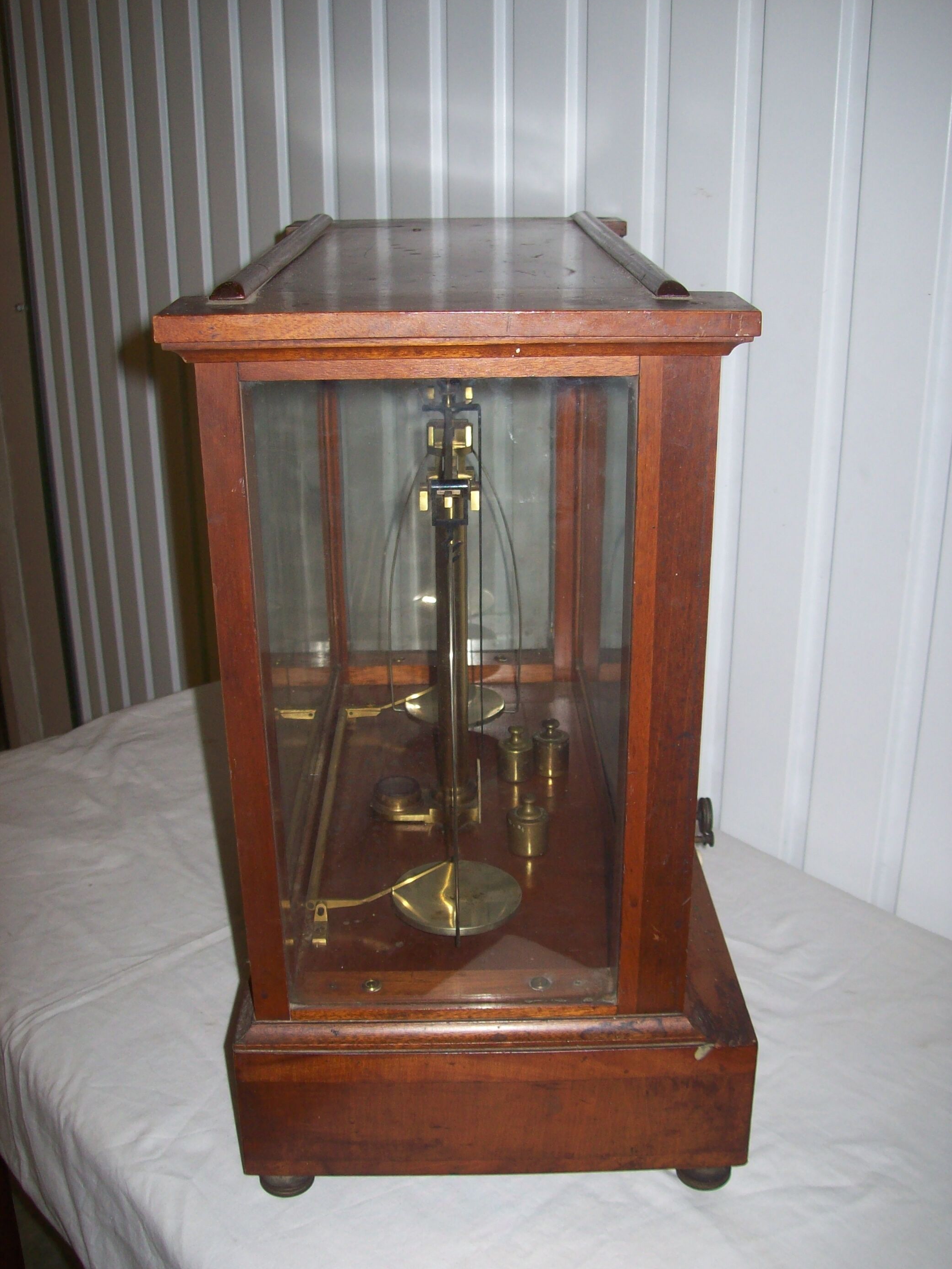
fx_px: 1357
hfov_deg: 38.7
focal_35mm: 37
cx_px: 481
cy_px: 642
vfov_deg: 50.1
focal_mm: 6
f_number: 2.7
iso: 80
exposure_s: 1/64
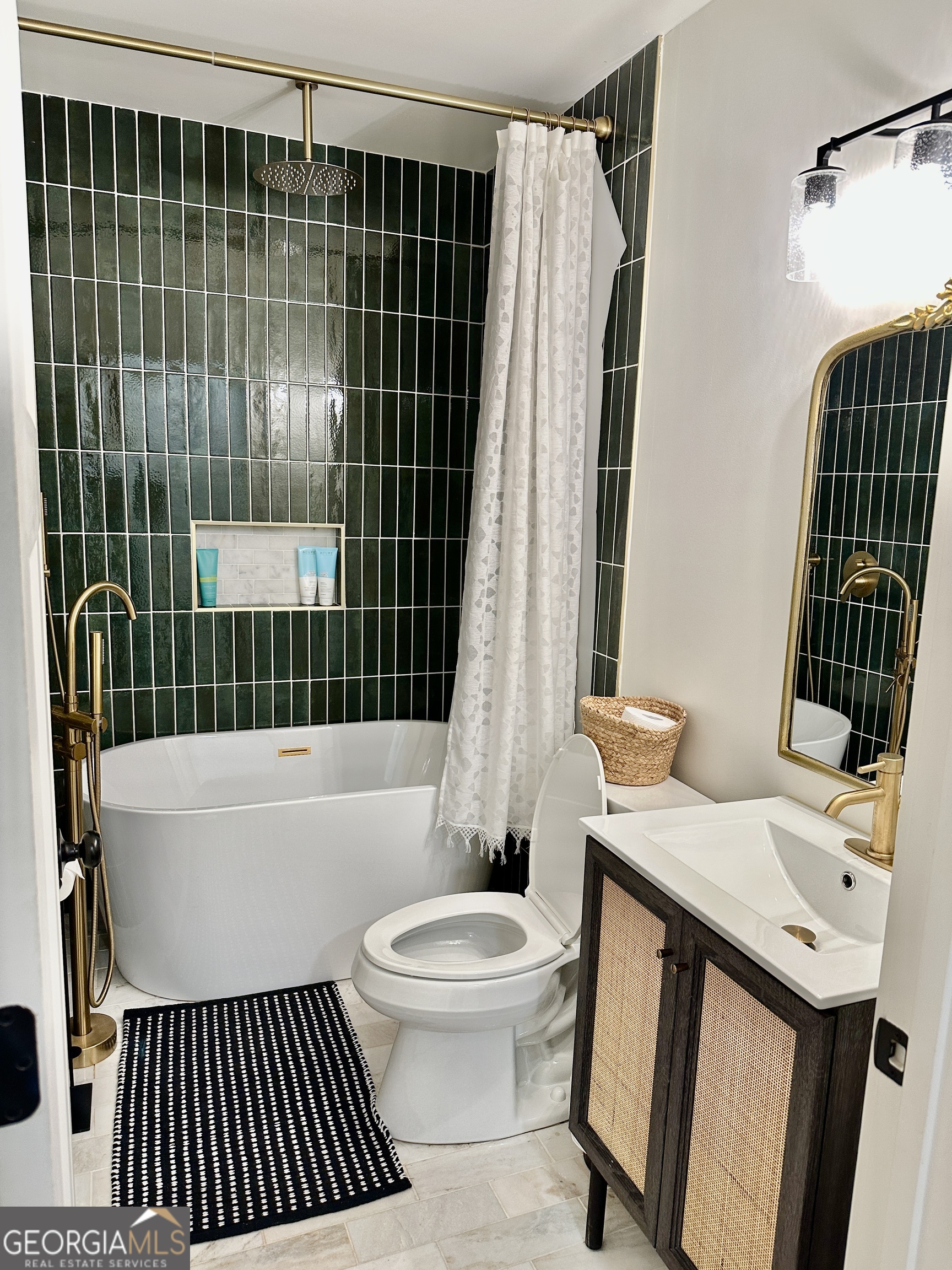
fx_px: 880
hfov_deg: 56.8
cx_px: 476
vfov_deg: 71.6
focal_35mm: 24
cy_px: 635
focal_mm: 6.86
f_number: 1.78
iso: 160
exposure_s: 1/60
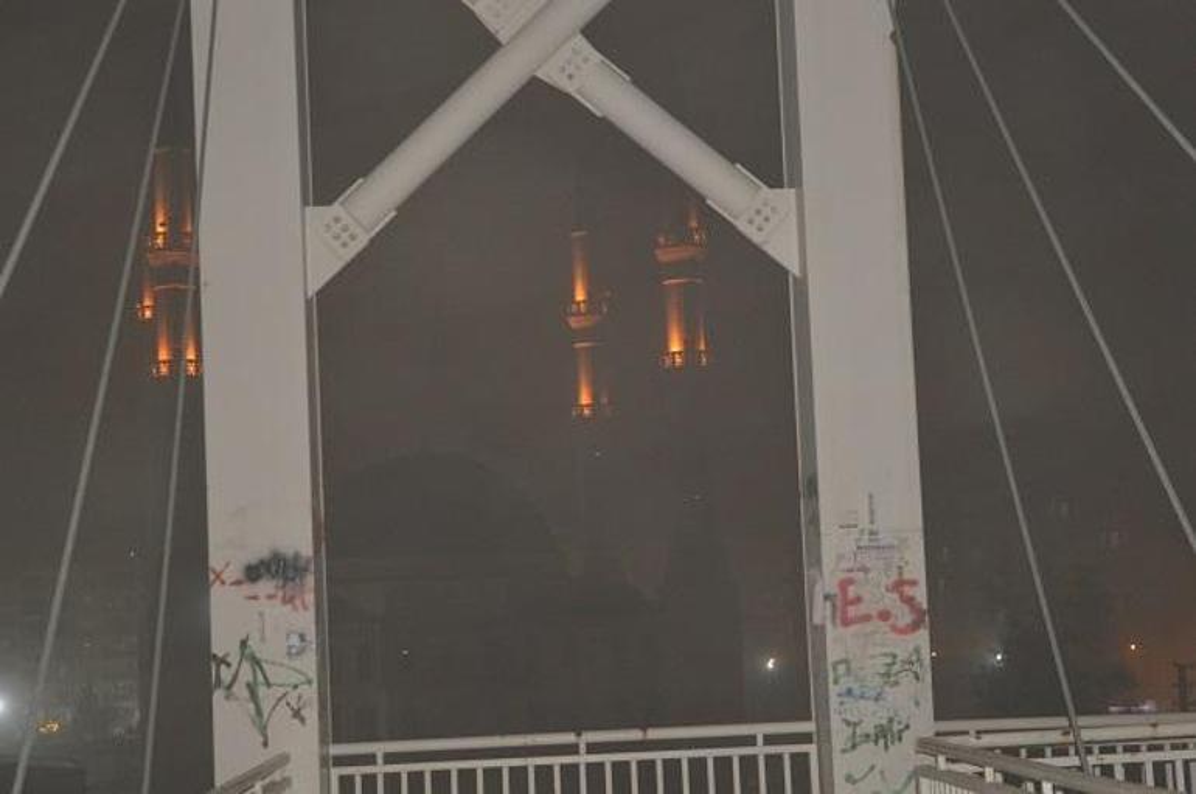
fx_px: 2588
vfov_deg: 17.4
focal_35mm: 78
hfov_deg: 26.0
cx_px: 598
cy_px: 397
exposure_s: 1/30
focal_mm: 52
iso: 800
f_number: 5.6
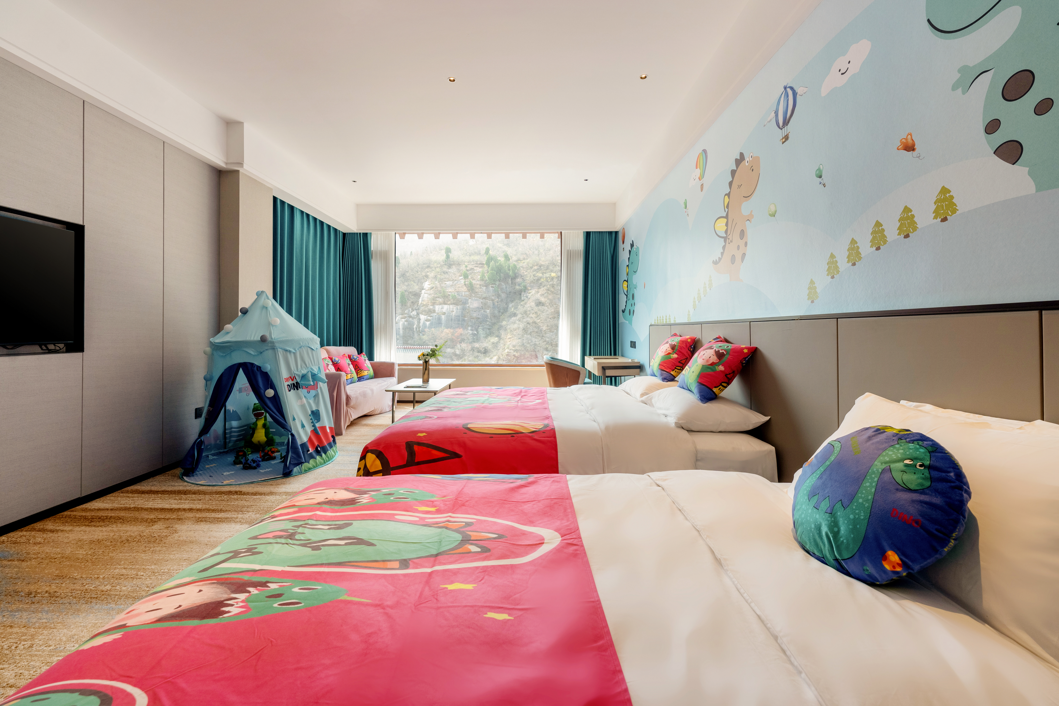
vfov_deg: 81.2
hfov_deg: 104.3
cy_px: 353
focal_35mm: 14
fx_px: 412
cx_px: 530
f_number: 7.1
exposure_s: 1/250
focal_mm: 14
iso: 400
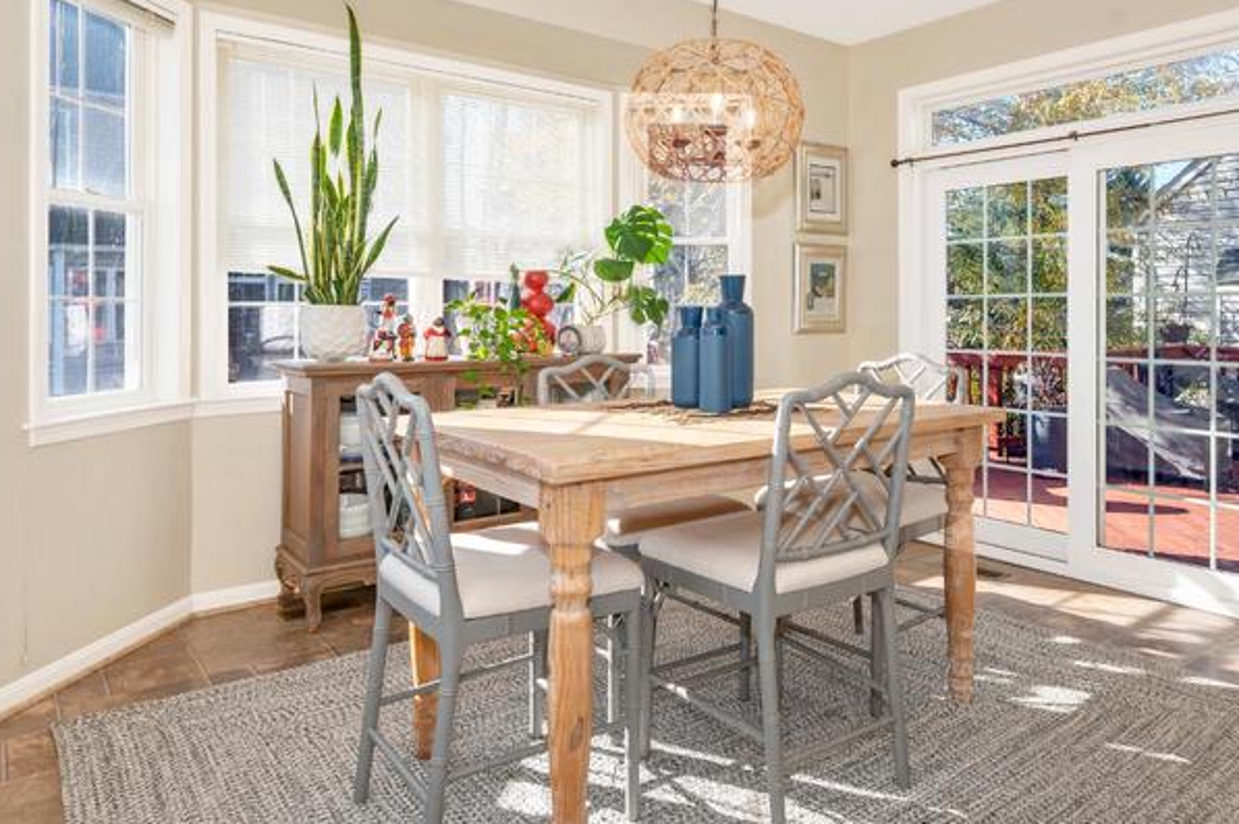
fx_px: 825
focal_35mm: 24
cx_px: 674
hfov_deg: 73.6
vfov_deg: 52.8
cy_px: 337
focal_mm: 14
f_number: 8
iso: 500
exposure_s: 1/200
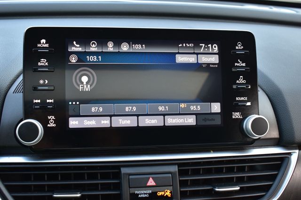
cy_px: 100
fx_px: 401
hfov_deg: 41.1
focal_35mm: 48
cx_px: 150
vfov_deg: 28.0
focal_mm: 32
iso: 400
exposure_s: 1/20
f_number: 6.3
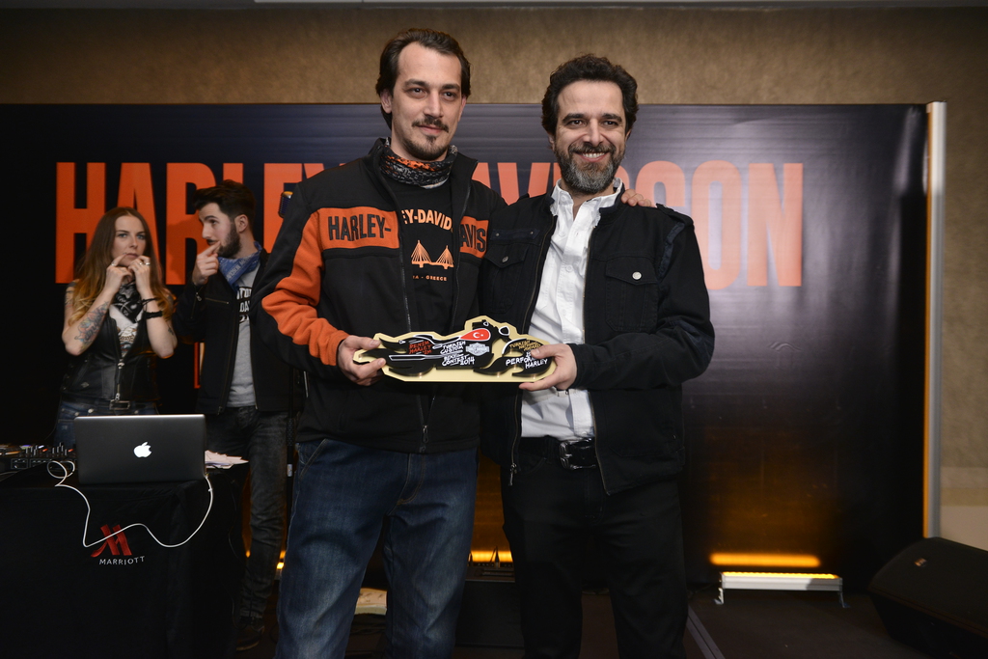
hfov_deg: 58.7
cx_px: 494
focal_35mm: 32
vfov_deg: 41.1
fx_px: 878
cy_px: 330
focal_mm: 32
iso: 800
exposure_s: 1/100
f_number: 4
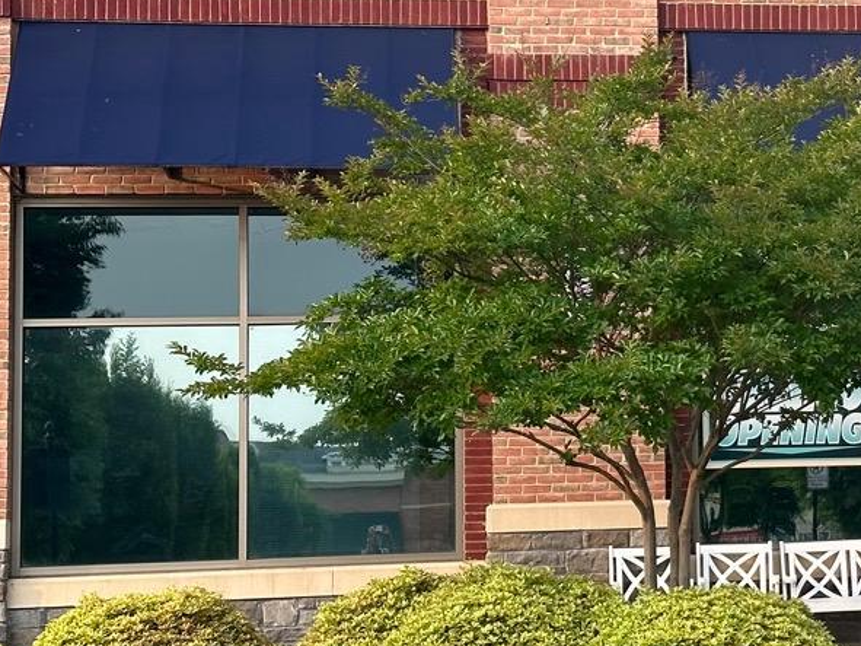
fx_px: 2586
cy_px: 270
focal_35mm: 104
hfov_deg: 18.4
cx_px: 874
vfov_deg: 14.2
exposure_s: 1/571
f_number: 1.78
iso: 64
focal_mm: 6.86
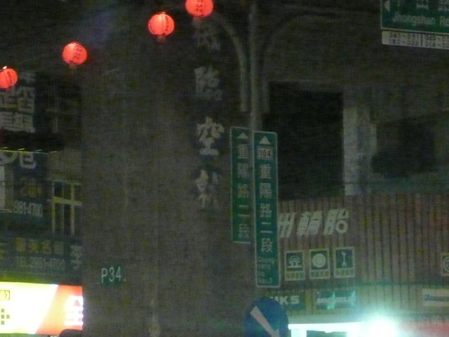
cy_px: 169
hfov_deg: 12.8
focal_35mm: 154
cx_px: 225
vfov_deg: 9.6
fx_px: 1998
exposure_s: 1/10
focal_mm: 16.8
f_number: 5.6
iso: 1250
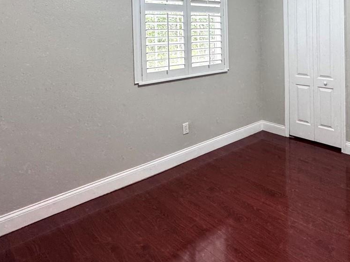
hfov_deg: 58.1
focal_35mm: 30
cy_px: 37
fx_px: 303
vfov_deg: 43.6
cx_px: 244
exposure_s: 1/60
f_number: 2.2
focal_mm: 2.22
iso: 200
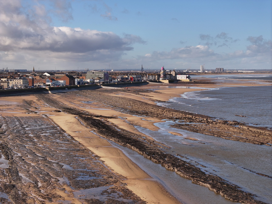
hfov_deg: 27.8
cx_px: 136
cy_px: 102
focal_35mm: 70
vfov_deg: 21.0
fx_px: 550
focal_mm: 19.35
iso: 100
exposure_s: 1/1250
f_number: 2.8
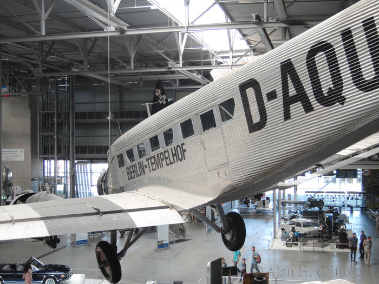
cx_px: 190
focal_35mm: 50
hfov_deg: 38.2
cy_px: 142
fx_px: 547
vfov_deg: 29.1
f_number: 3.2
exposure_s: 1/30
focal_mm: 10.7
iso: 100
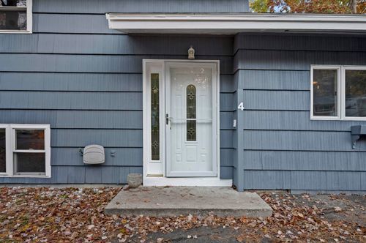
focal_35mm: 20
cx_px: 183
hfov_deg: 85.5
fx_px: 198
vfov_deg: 63.1
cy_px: 122
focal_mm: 19.5
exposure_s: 1/1.67
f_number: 7.1
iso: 250
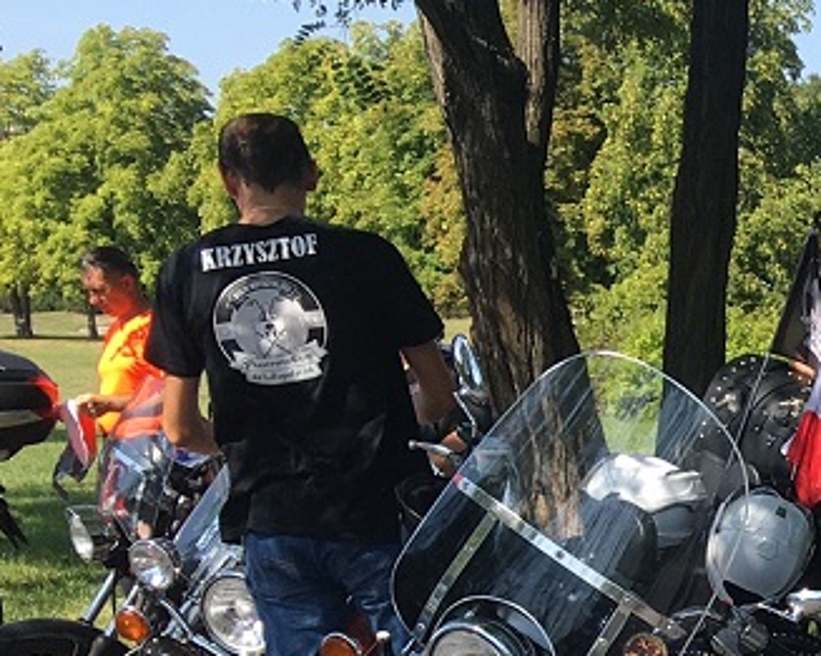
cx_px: 1321
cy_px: 905
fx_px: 2525
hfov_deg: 16.4
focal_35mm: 104
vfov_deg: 14.1
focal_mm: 4.15
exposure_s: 1/663
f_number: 2.2
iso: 25
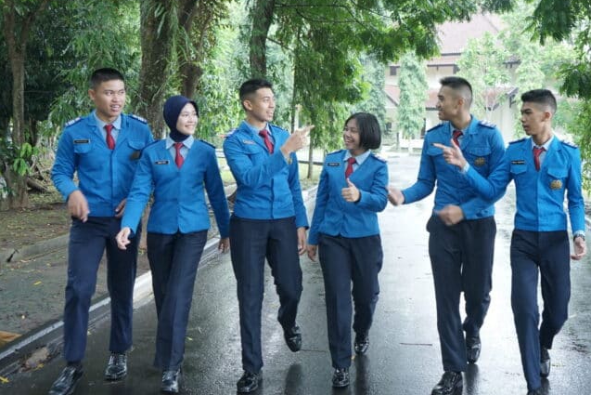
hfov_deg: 42.2
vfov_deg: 29.8
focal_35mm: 45
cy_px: 155
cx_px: 444
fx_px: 739
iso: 640
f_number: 5.6
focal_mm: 28
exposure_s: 1/100
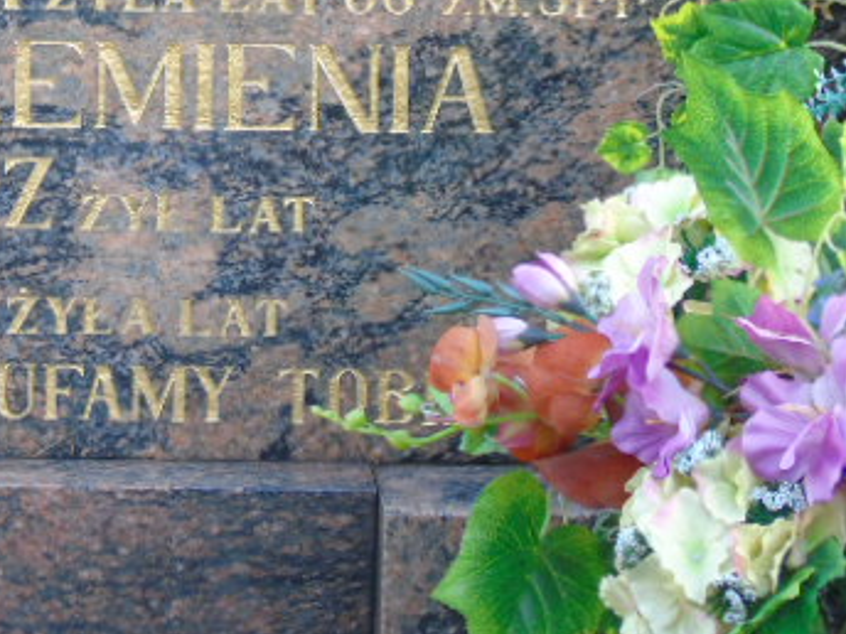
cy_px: 123
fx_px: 5646
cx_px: 86
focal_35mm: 231
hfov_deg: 8.5
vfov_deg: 6.4
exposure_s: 1/60
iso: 500
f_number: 4.6
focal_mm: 22
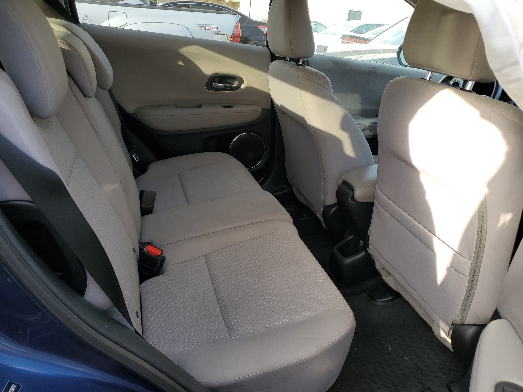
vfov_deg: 53.1
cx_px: 262
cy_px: 196
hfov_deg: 67.3
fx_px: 393
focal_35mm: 26
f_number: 1.5
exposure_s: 1/208
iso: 50
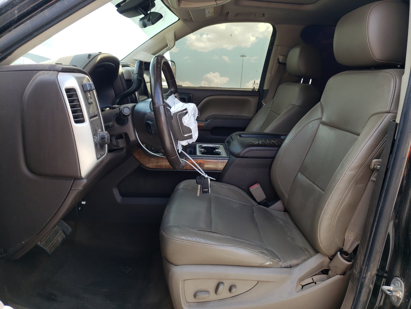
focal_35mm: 26
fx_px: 309
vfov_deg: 53.1
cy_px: 154
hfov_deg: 67.3
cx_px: 206
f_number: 1.5
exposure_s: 1/400
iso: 50
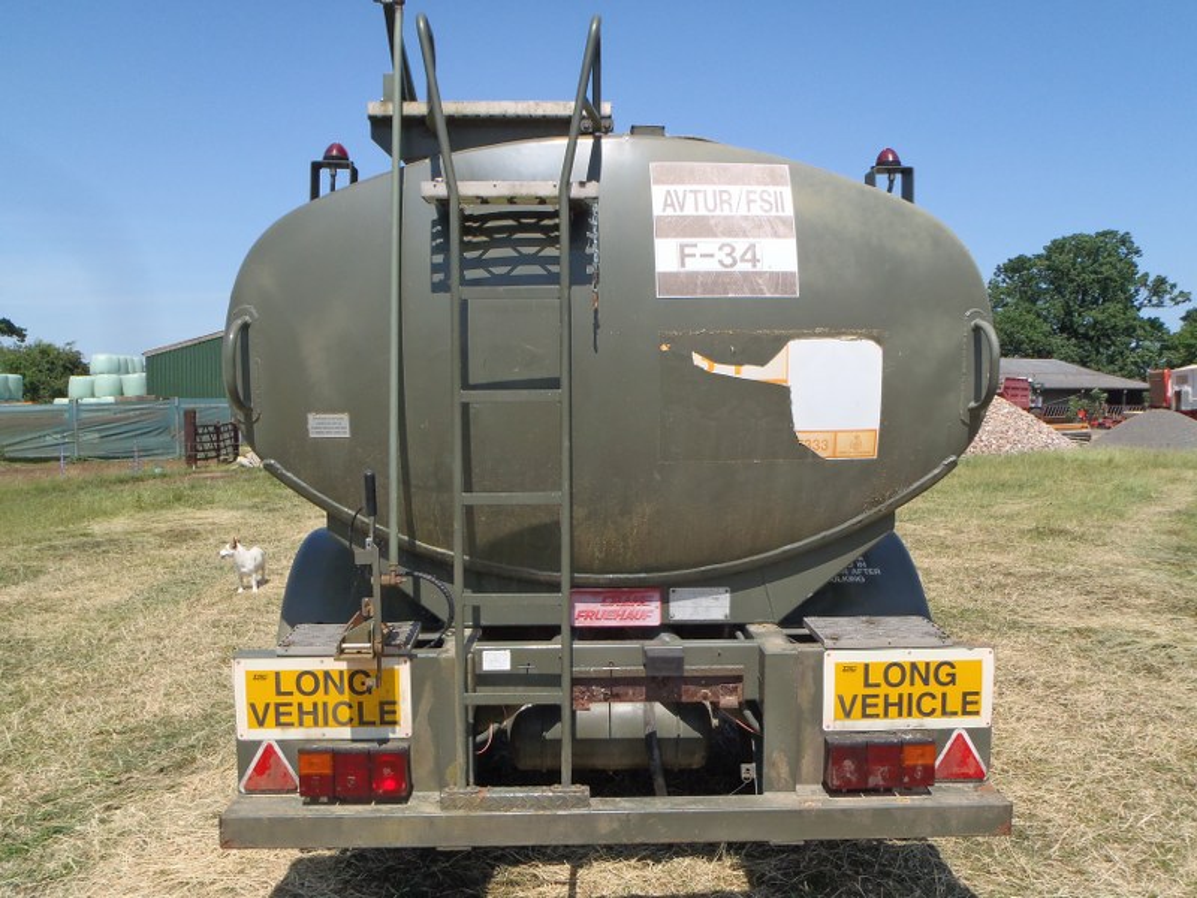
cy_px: 449
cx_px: 598
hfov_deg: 63.4
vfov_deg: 49.7
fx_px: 968
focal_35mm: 28
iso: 80
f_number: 4.5
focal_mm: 5
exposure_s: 1/640
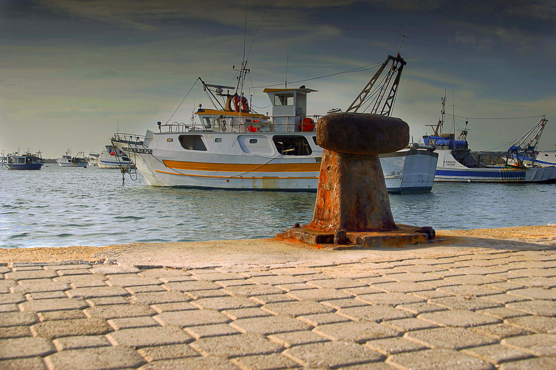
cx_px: 278
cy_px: 185
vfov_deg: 31.9
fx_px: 648
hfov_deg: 46.4
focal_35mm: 42
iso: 100
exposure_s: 1/250
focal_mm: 28
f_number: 8
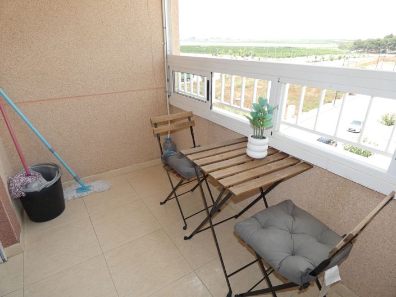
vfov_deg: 65.9
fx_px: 229
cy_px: 148
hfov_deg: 81.8
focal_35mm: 20
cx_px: 198
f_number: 2.8
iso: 80
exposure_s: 1/320
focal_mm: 3.6
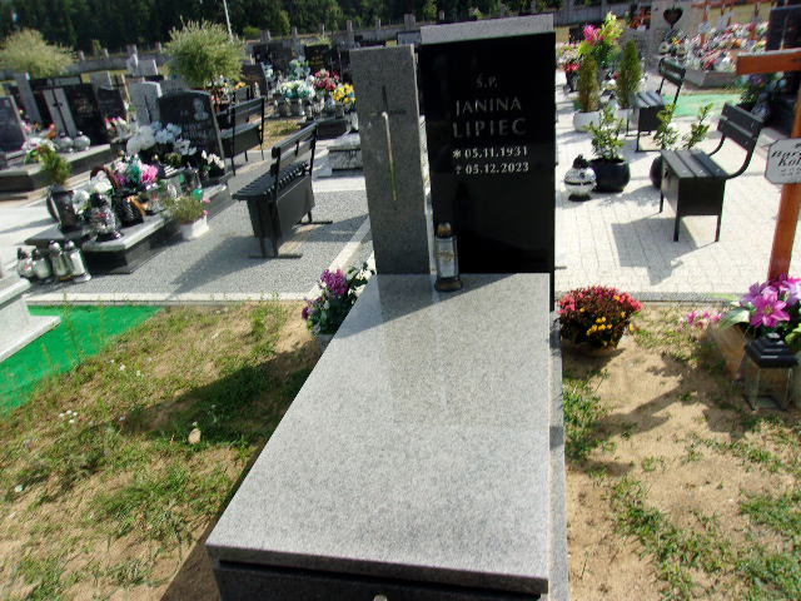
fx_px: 625
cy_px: 300
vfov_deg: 51.4
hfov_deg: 65.3
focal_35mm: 27
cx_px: 400
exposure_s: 1/110
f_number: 10.4
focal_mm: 4.9
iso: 80
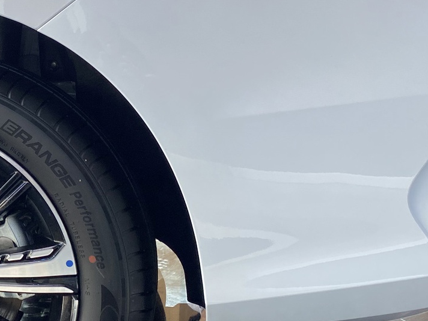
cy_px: 186
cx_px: -51
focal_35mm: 73
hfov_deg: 24.7
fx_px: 903
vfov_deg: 20.2
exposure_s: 1/65
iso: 50
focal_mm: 4.25
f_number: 1.8
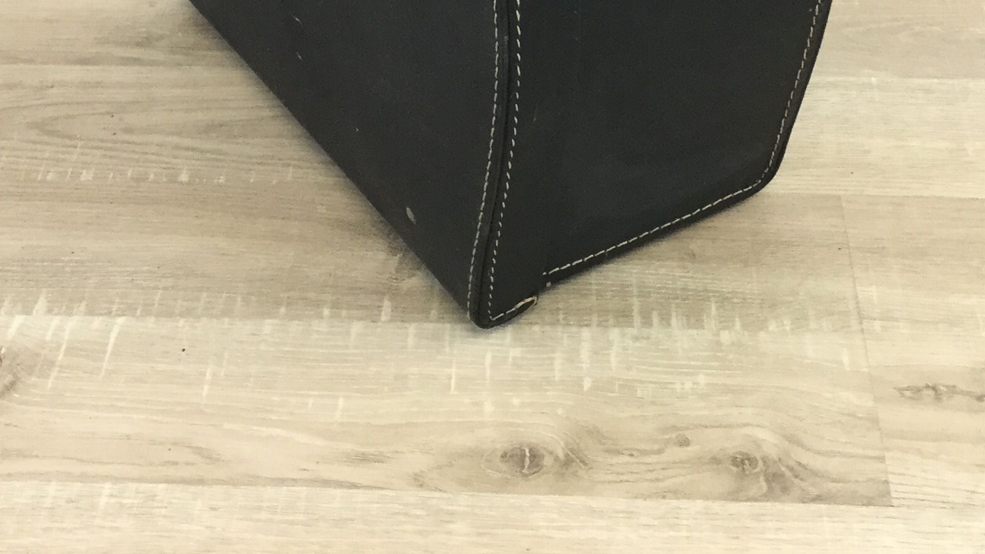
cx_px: 437
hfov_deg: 30.1
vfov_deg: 16.4
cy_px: -139
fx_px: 1828
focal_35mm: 70
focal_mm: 3.3
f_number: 2.4
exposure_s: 1/33
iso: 80
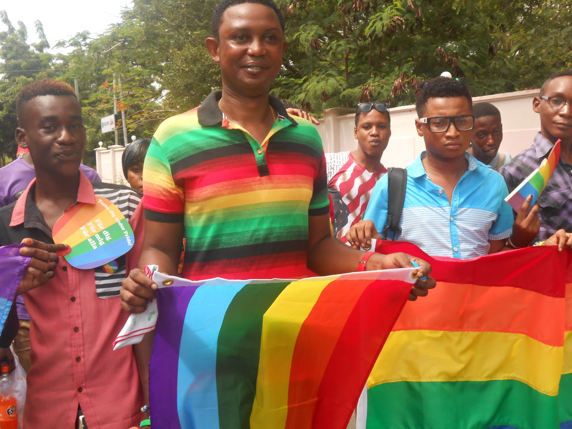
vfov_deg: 29.7
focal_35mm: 49
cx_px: 286
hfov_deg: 38.9
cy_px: 214
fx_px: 810
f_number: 4.8
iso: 80
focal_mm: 8.8
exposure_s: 1/160
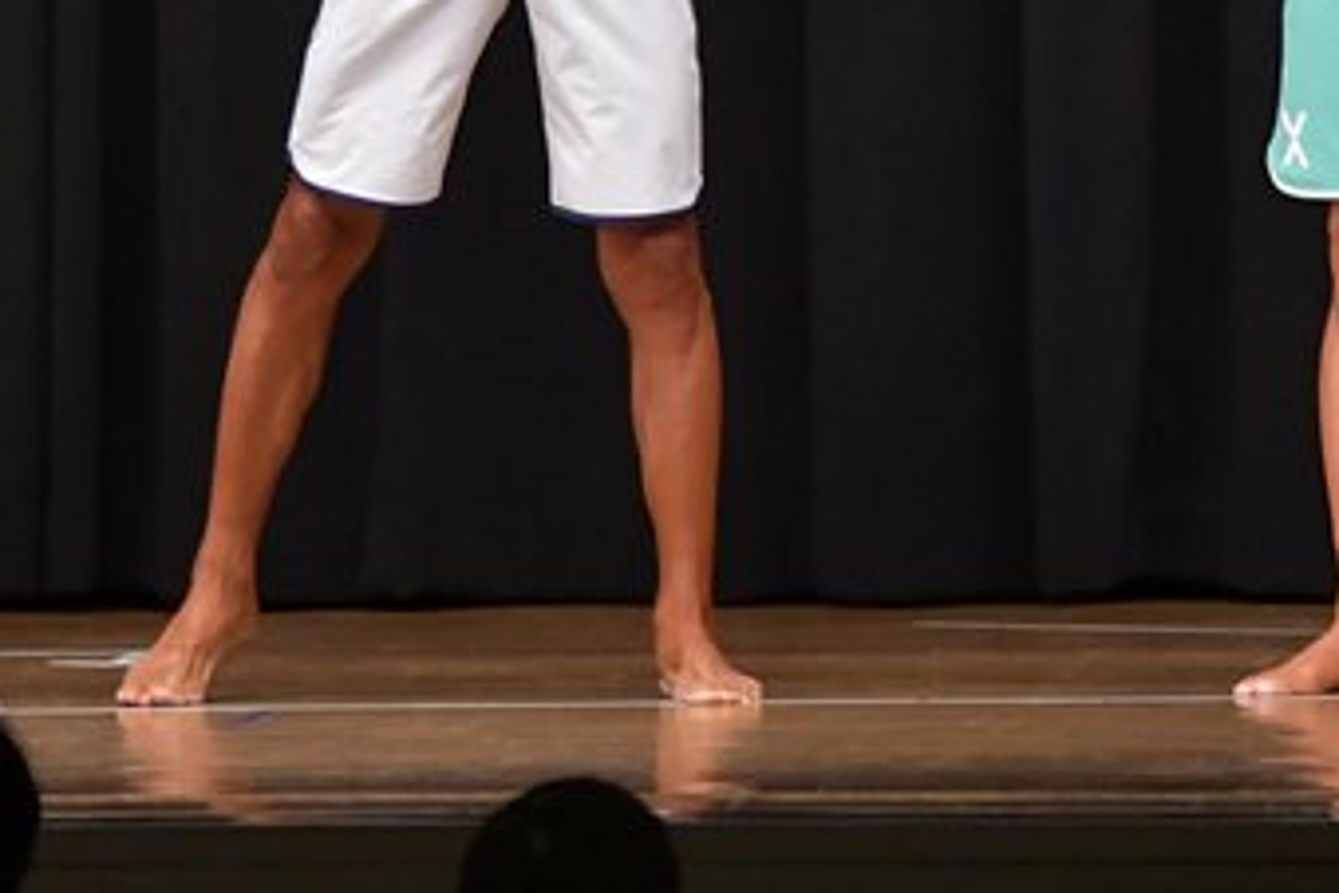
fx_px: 17182
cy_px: -75
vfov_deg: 3.0
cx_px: 1147
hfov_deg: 4.5
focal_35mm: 462
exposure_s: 1/400
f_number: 5.6
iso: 6400
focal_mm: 135
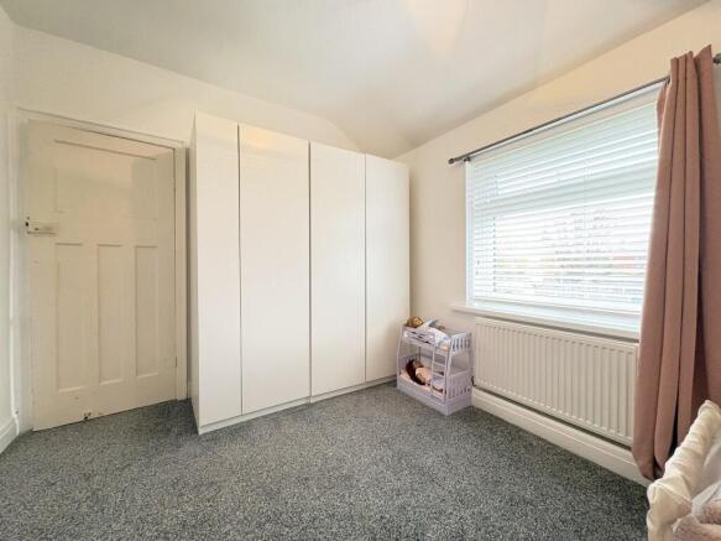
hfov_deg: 102.1
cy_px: 270
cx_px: 360
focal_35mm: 14
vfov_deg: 85.7
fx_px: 292
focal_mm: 2.22
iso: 500
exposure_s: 1/50
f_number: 2.2
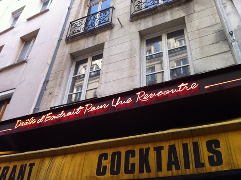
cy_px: 90
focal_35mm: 35
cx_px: 120
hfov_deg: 52.7
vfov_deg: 40.6
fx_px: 243
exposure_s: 1/120
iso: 125
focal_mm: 3.85
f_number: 2.8
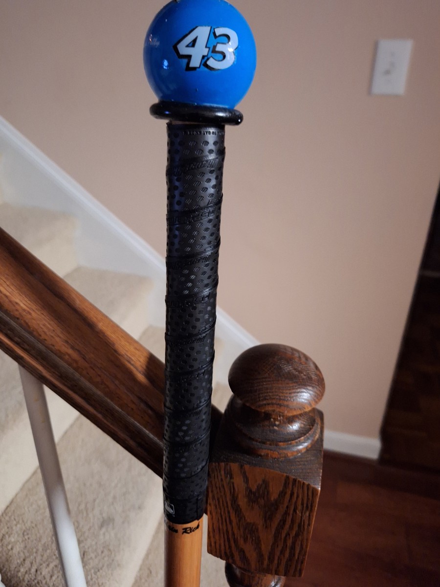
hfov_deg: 58.9
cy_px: 294
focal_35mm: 23
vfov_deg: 73.9
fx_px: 390
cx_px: 220
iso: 1250
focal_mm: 5.54
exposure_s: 1/12
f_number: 1.8
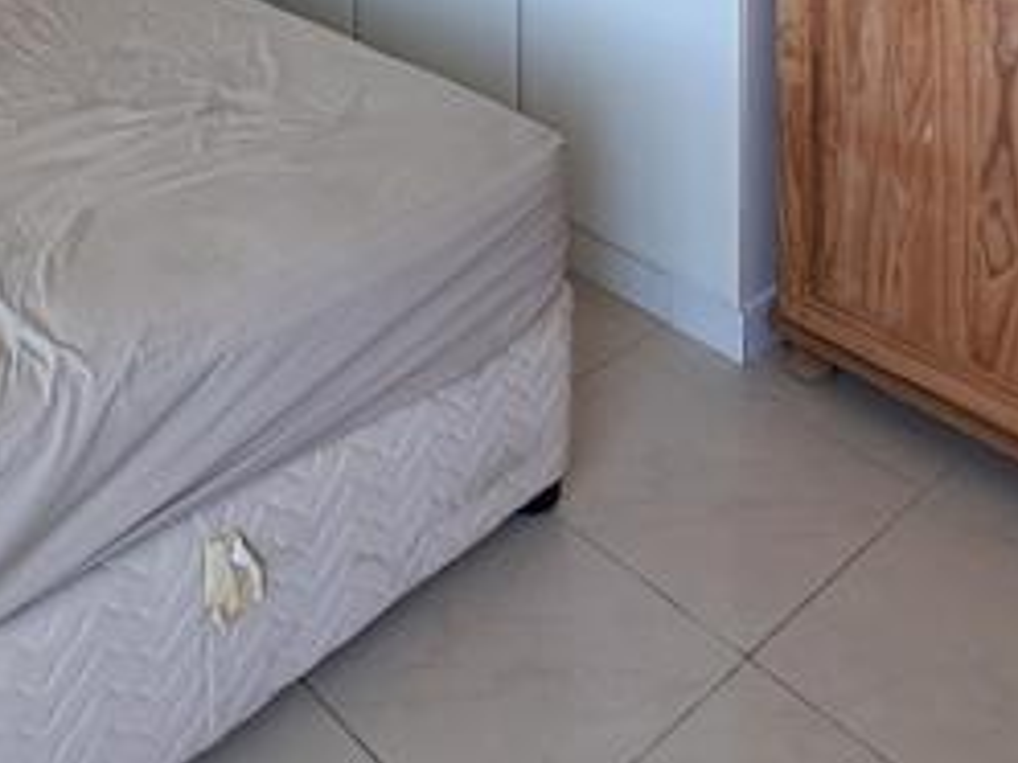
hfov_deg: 42.5
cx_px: 181
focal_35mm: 42
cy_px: -365
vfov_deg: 25.9
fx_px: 1235
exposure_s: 1/50
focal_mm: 1.42
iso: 50
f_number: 2.2
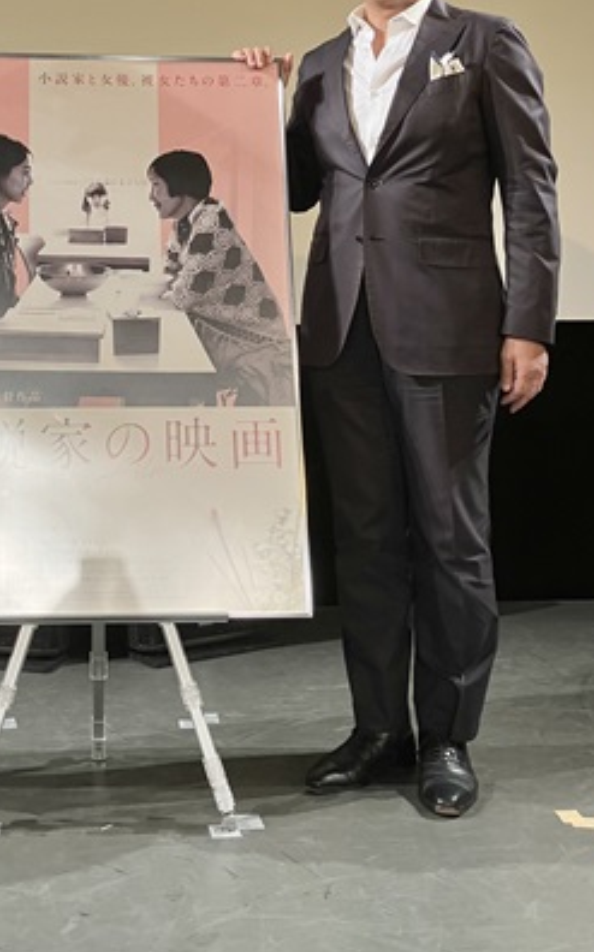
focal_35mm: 45
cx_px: 94
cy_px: 276
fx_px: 1167
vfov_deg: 43.4
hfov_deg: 27.8
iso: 50
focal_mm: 3.99
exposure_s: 1/50
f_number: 1.8
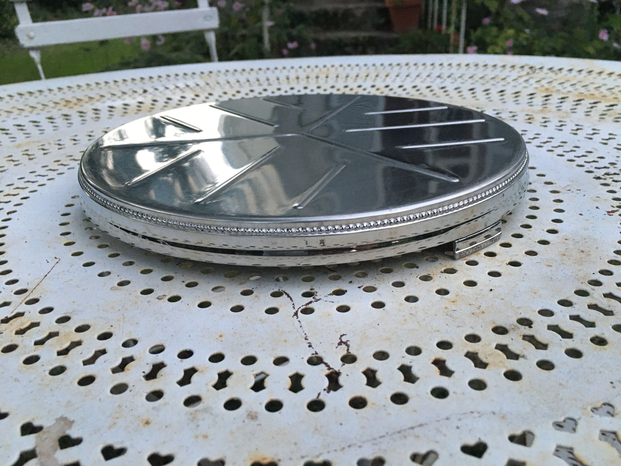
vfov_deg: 48.2
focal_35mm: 29
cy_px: 233
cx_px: 310
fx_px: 520
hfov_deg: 61.7
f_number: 2.2
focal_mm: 4.15
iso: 200
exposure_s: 1/20
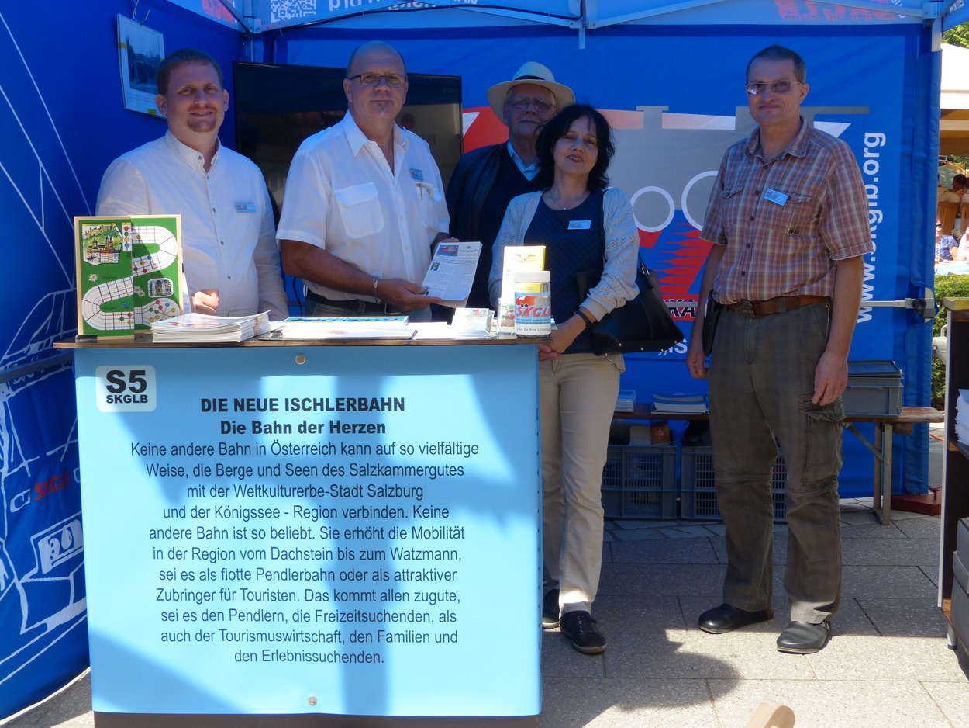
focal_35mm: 47
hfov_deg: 40.4
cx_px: 484
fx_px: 1316
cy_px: 364
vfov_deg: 30.9
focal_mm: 8.4
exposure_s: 1/250
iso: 100
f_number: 4
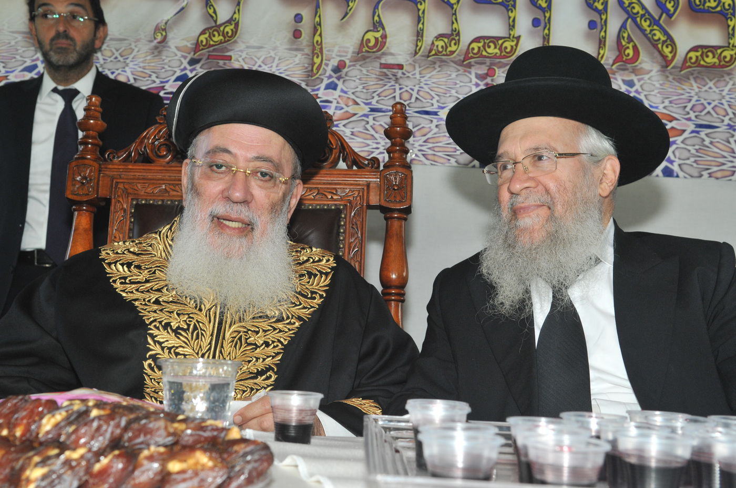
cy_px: 244
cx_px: 368
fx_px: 1072
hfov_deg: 37.9
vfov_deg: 25.7
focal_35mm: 52
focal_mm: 35
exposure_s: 1/100
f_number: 6.3
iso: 500
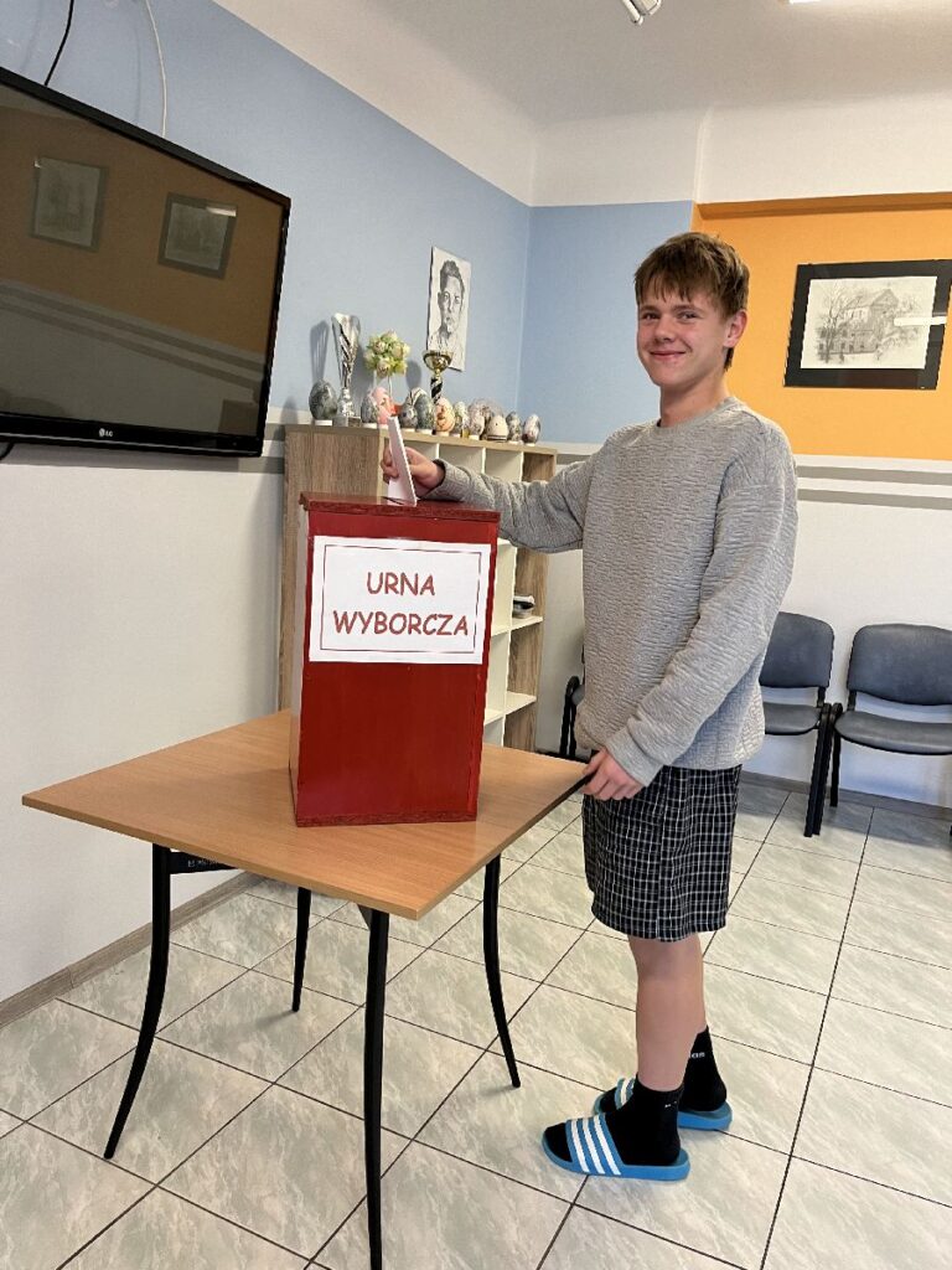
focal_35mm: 26
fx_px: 953
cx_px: 476
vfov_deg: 67.3
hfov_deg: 53.1
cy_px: 635
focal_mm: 5.1
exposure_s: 1/50
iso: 160
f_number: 1.6
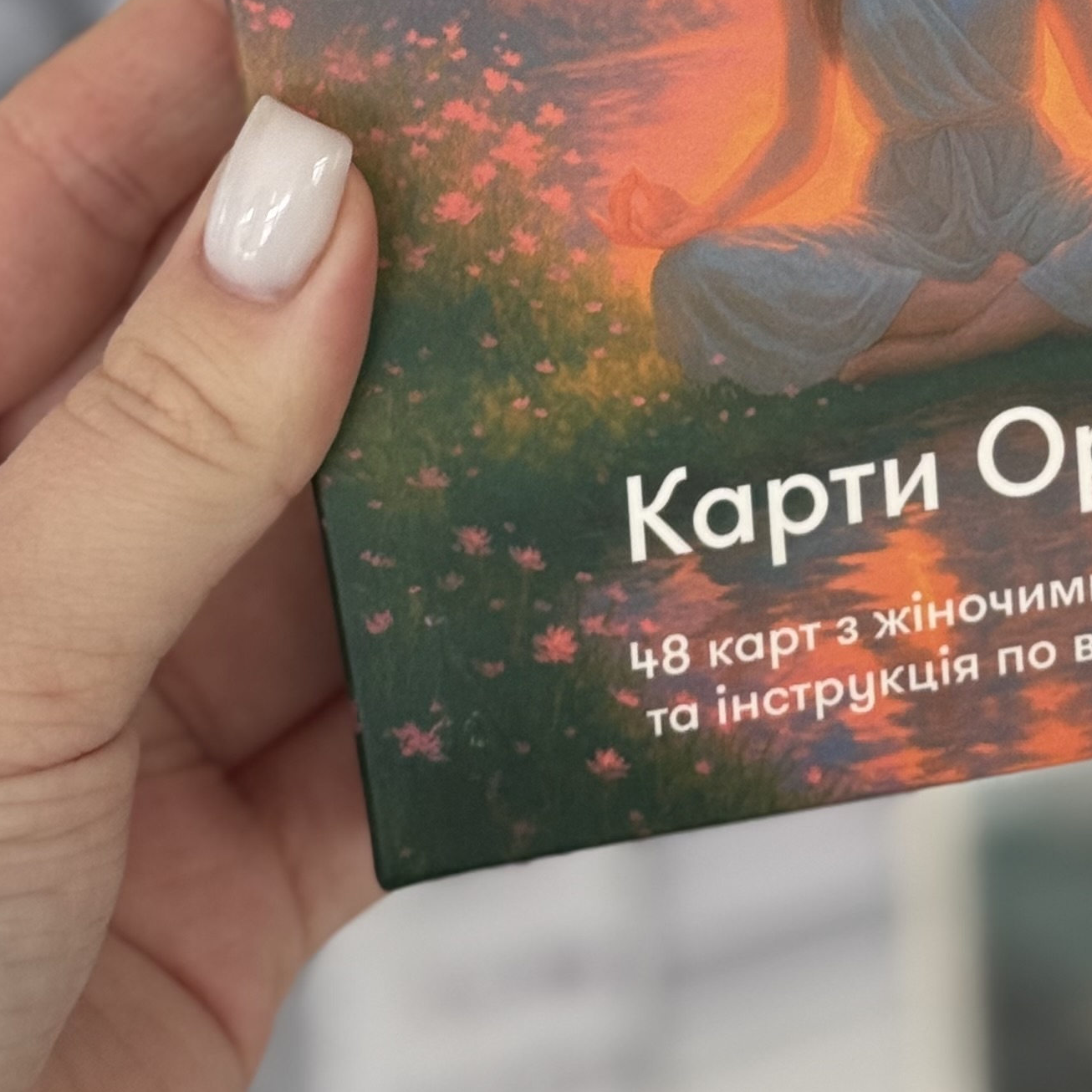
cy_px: -90
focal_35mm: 131
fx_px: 4675
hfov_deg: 13.3
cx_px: 885
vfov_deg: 13.1
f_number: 1.78
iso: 100
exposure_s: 1/82
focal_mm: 6.76
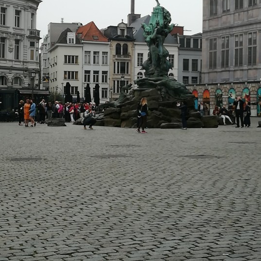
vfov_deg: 21.3
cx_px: 131
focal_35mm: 81
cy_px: 86
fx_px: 691
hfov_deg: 21.4
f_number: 2.2
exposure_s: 1/1166
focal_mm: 3.83
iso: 50
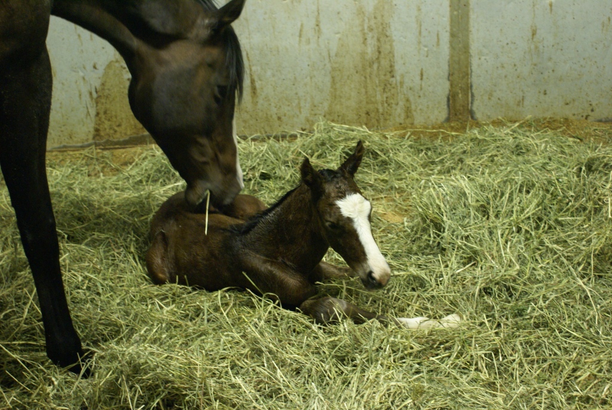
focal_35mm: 52
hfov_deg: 37.8
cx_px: 306
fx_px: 893
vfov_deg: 25.8
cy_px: 205
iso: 800
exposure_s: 1/10
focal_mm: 35
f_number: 5.6
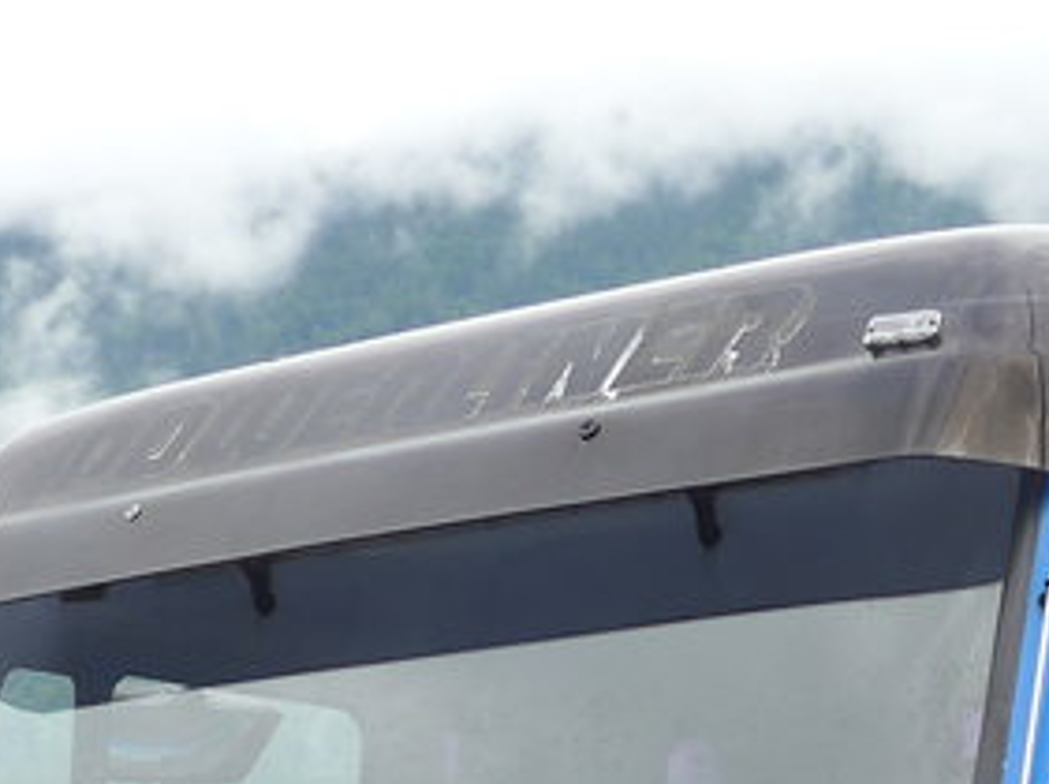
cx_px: 1086
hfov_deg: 15.6
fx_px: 3753
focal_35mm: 124
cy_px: 1169
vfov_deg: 11.4
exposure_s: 1/250
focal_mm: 6
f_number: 2.8
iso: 80
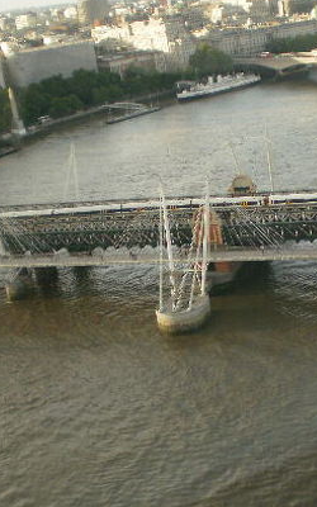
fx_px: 857
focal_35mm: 62
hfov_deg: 20.7
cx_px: 259
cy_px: 249
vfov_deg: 33.0
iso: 100
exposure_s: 1/160
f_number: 3.1
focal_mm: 6.3
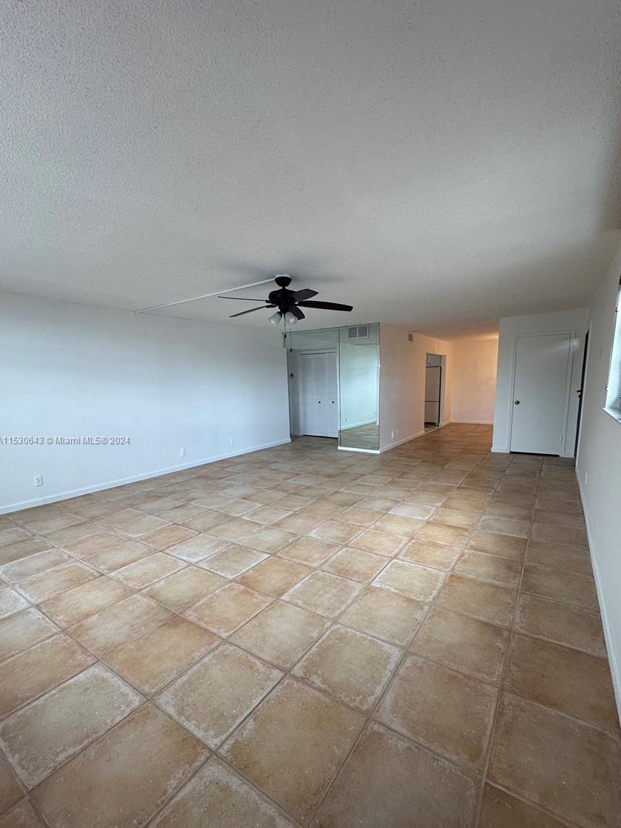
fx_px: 359
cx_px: 327
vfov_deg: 98.0
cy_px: 441
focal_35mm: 15
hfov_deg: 81.7
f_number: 2.2
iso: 160
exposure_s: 1/120
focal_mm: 2.22
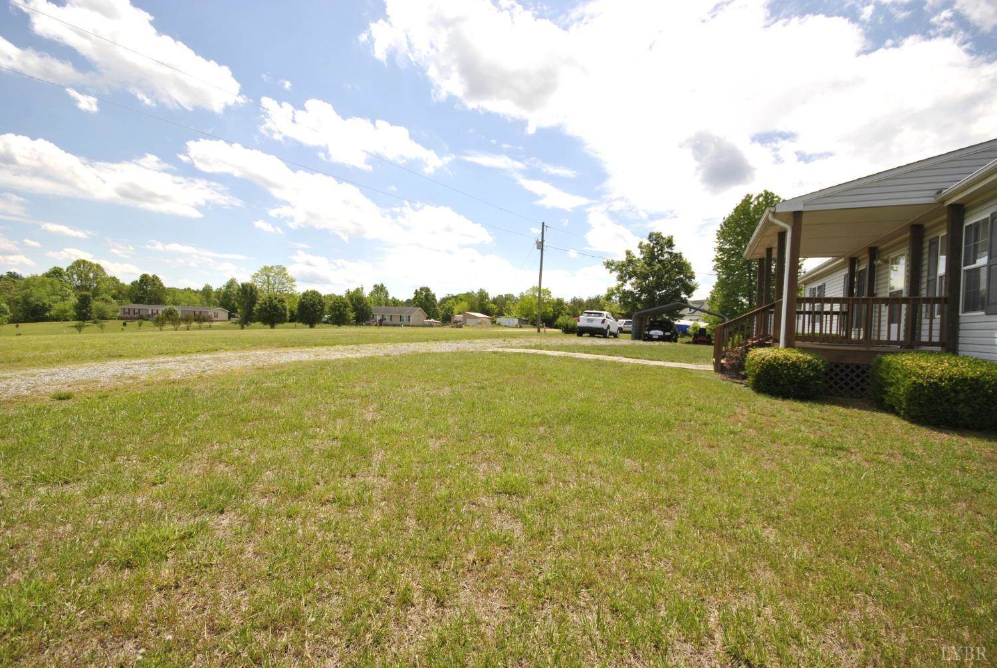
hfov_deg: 100.3
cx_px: 498
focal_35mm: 15
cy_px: 334
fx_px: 416
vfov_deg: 77.5
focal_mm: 10
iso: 100
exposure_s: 1/250
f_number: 8
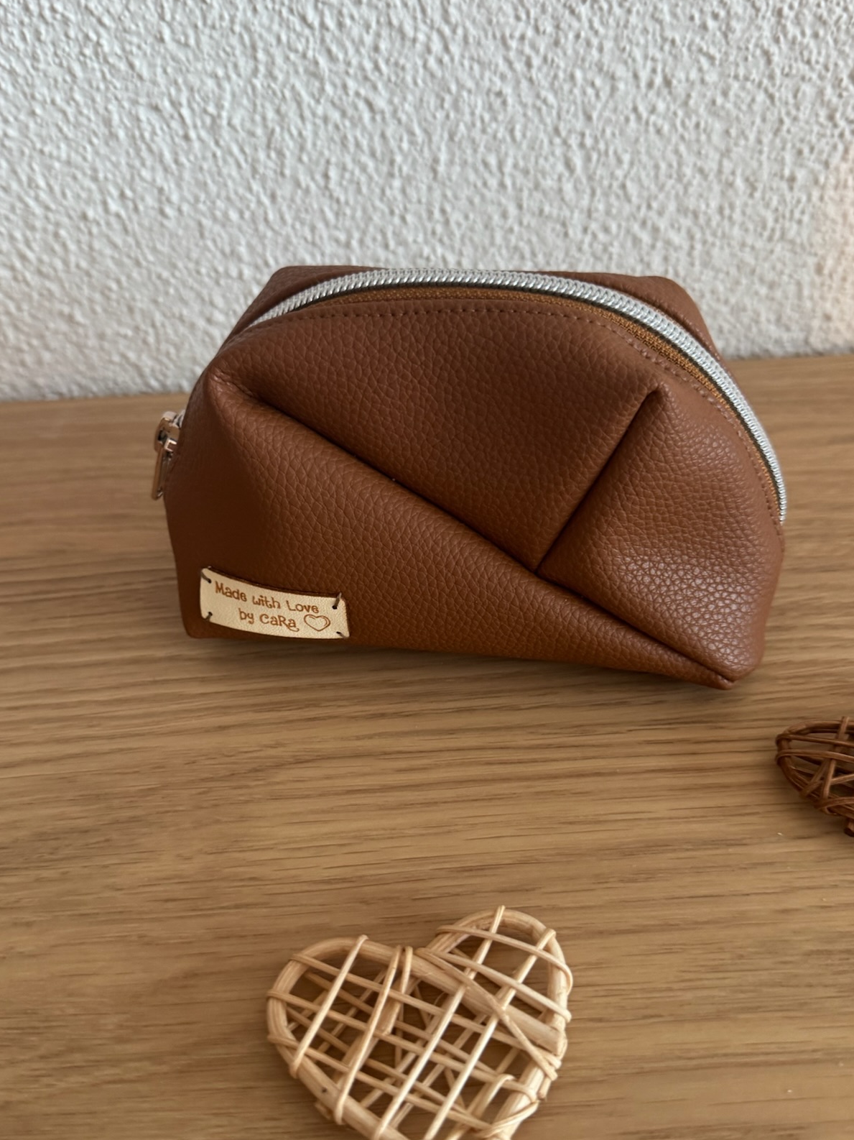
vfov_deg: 58.3
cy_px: 607
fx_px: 1020
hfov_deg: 45.4
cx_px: 419
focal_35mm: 31
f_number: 1.78
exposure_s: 1/50
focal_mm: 6.76
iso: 320
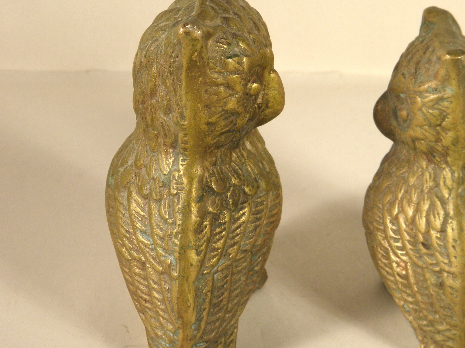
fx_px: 1276
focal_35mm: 95
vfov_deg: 15.6
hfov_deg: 20.6
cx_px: 316
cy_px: 160
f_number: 4.3
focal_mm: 12.2
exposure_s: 1/60
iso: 100
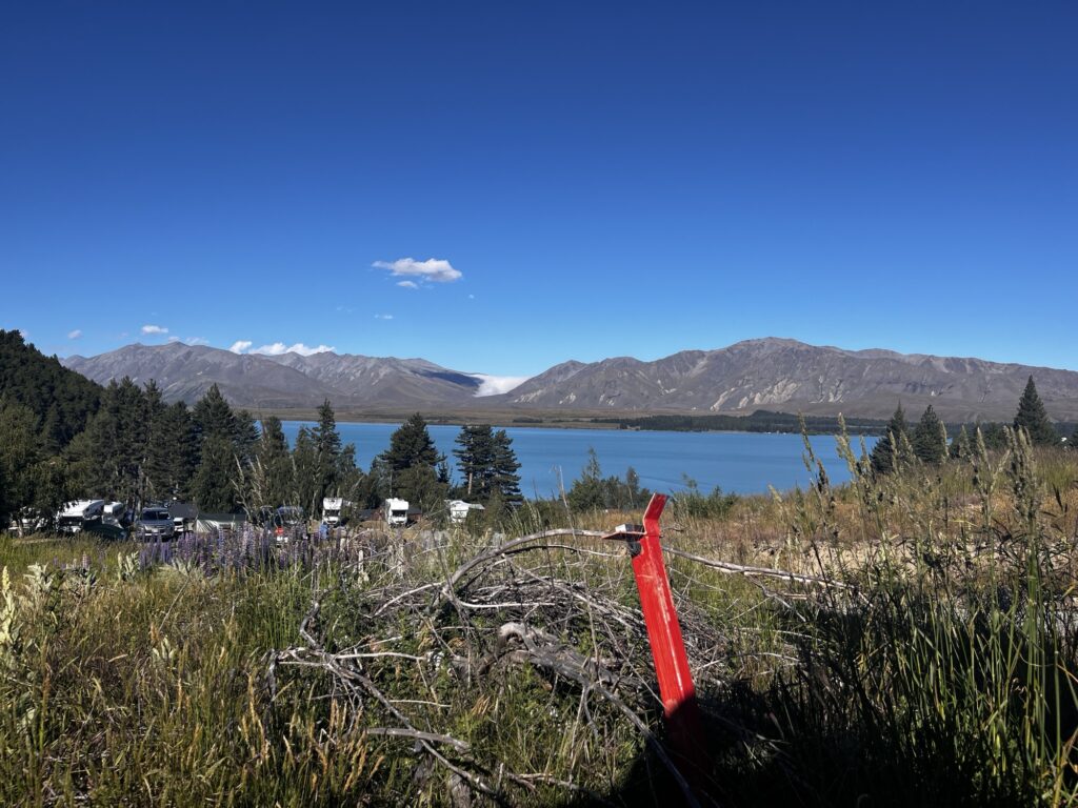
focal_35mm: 26
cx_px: 539
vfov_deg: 53.1
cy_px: 404
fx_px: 810
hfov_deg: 67.3
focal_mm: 5.1
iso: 50
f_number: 1.6
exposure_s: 1/5319
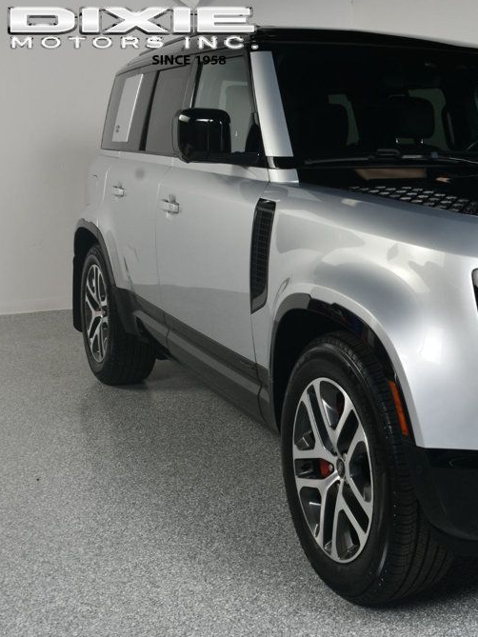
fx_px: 920
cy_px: 321
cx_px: 477
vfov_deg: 38.2
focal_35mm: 50
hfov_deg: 27.5
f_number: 11
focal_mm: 23
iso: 100
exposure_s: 1/160
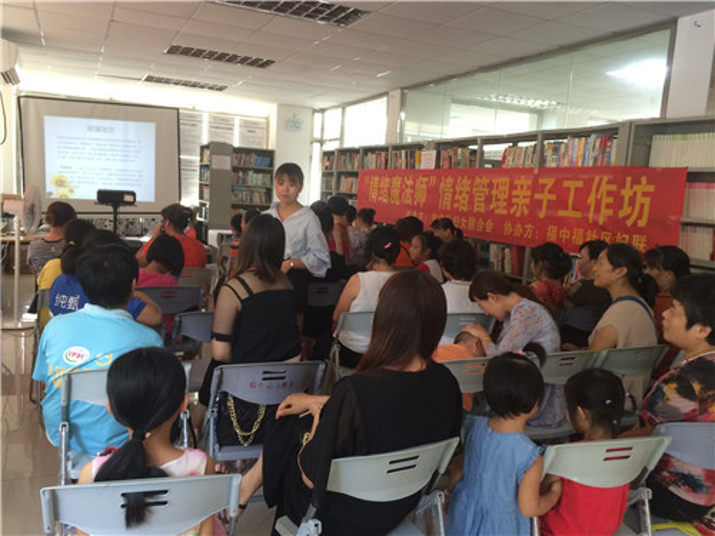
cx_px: 358
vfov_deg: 48.2
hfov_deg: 61.7
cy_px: 268
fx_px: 599
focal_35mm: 29
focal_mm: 4.15
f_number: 2.2
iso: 200
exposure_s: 1/33
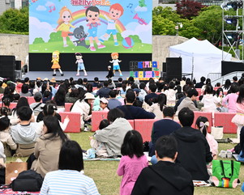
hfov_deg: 22.1
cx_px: 81
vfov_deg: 17.7
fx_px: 621
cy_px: 45
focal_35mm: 86
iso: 200
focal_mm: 46
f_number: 5.6
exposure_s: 1/640
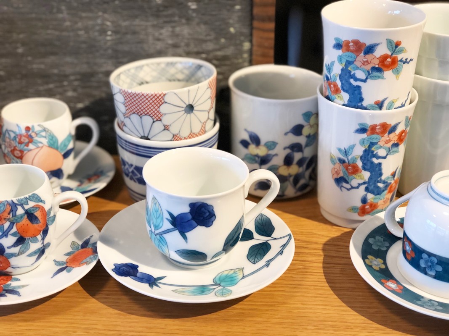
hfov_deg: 33.8
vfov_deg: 25.7
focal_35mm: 57
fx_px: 739
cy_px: 168
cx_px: 224
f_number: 2.8
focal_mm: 6.6
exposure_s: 1/60
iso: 160
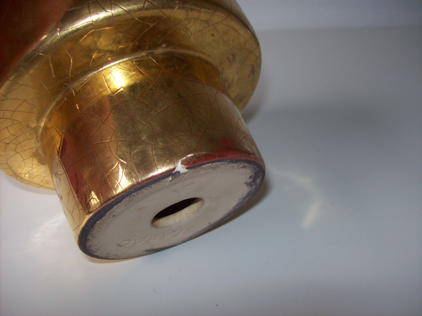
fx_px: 439
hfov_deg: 51.4
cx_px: 211
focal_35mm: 36
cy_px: 158
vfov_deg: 39.6
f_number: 2.7
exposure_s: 1/64
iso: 80
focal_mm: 6
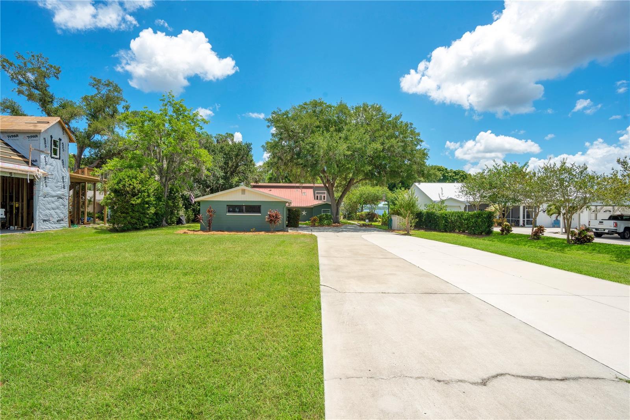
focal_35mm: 16
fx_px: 280
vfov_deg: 73.7
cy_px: 210
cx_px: 315
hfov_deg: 96.7
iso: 100
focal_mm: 16
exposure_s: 1/250
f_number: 10
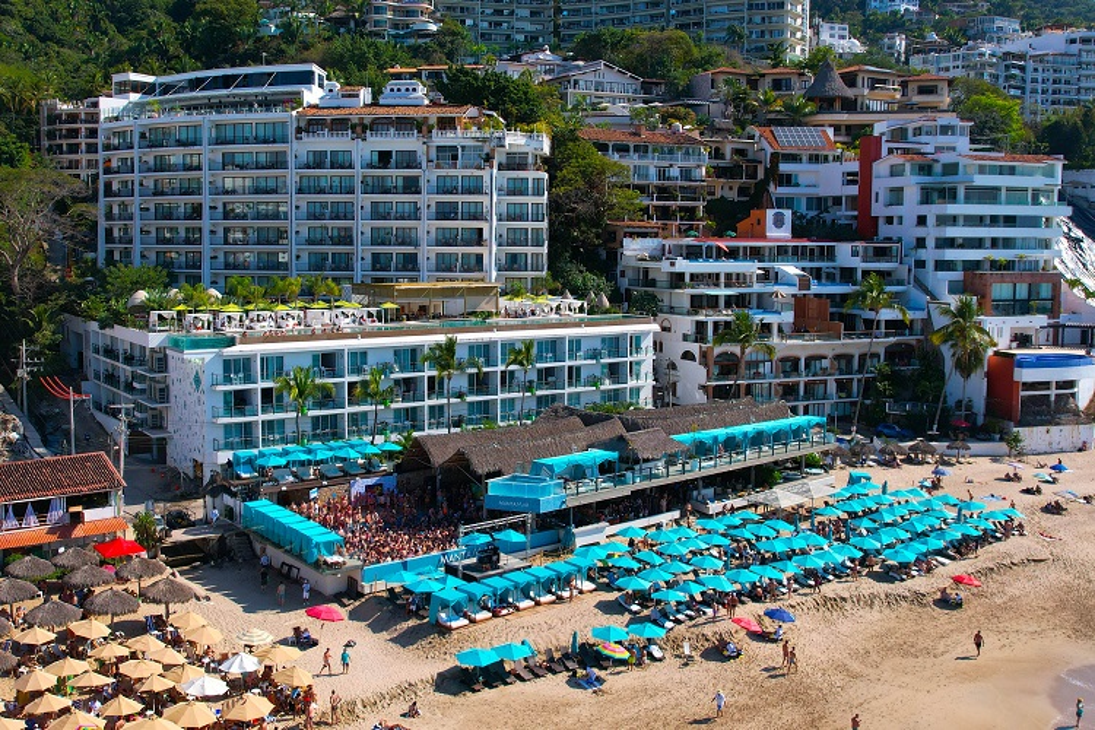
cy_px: 365
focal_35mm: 22
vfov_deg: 57.2
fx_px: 669
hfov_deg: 78.6
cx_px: 548
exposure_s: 1/2000
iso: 100
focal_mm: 8.38
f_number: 2.8
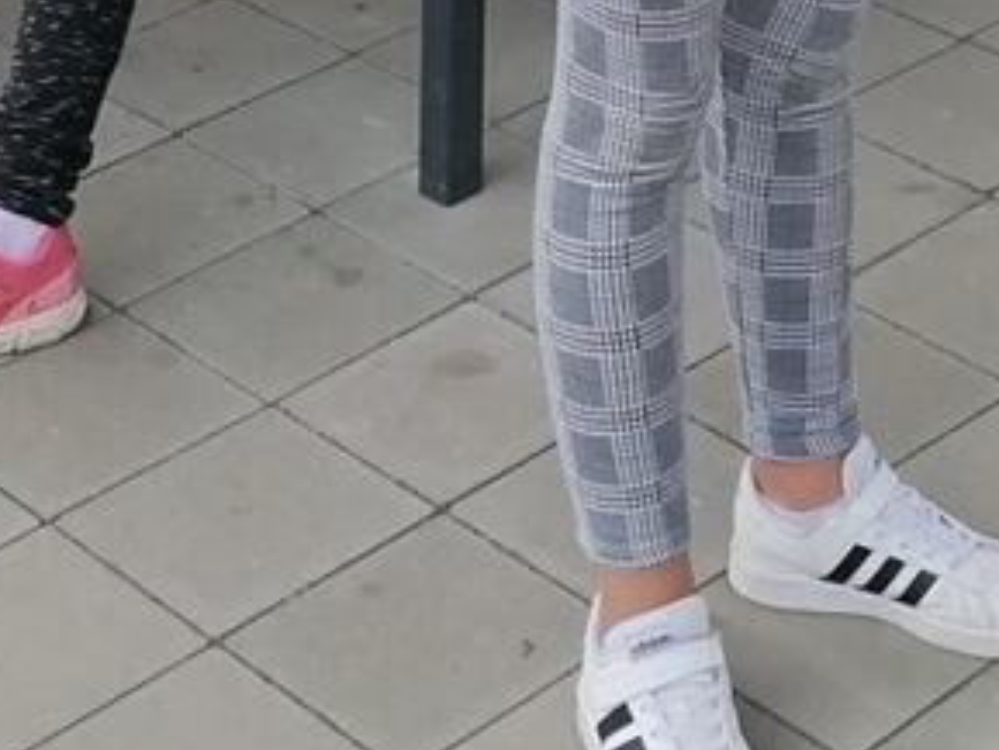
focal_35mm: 125
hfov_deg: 15.7
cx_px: 657
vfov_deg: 10.6
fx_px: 3609
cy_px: -902
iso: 100
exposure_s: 1/900
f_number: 1.8
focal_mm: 4.75
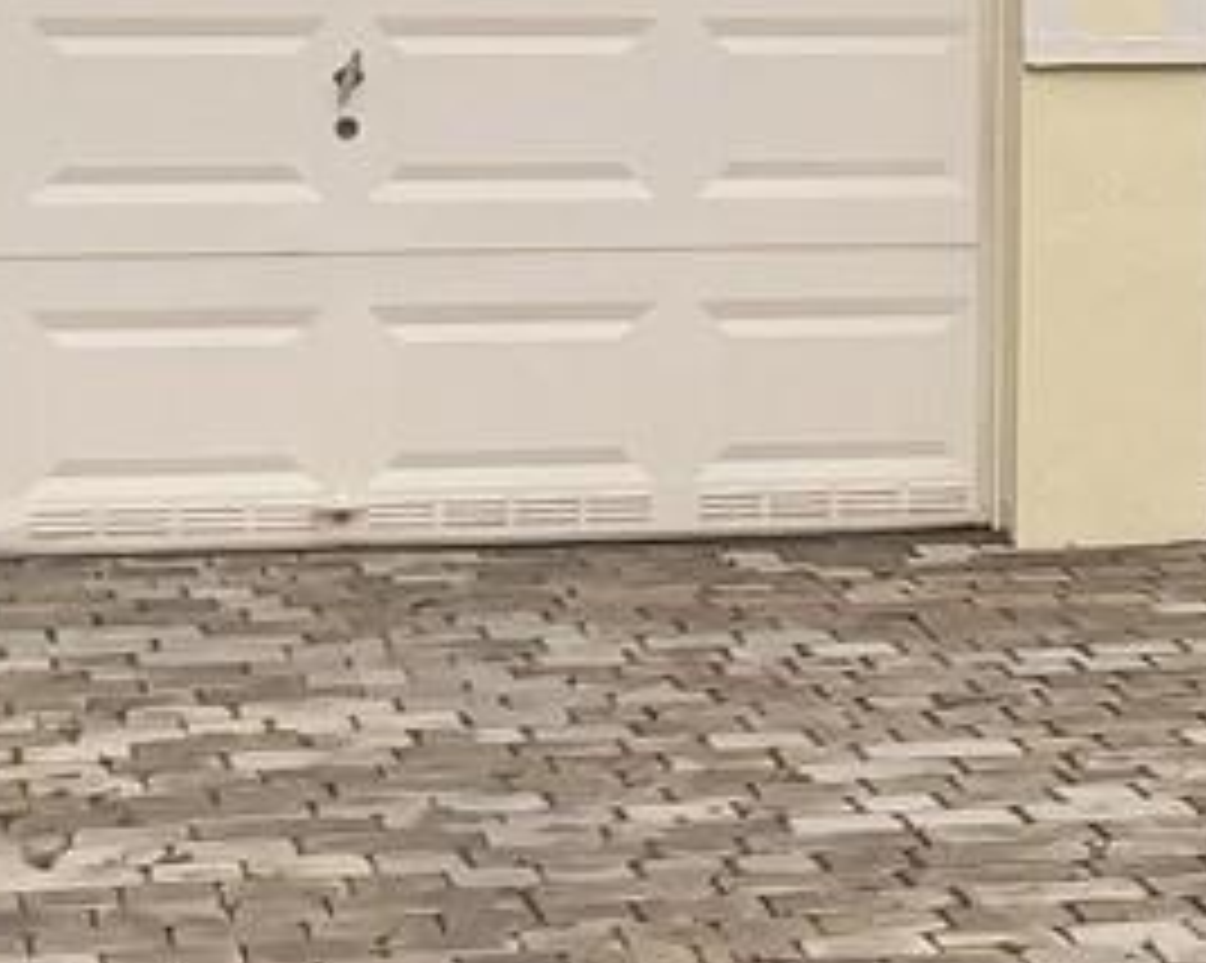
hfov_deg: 10.8
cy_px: -729
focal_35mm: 169
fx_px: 6028
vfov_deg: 8.8
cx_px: 2025
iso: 16
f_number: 1.8
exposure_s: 1/950
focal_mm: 3
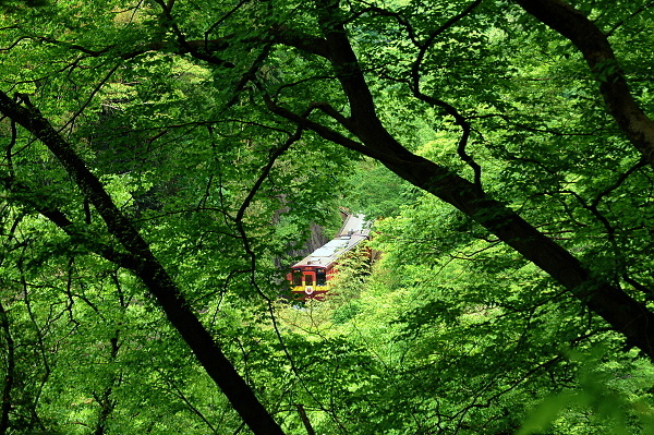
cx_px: 327
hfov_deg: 19.5
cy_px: 218
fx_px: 1906
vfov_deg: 13.0
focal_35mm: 105
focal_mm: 105
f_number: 7.1
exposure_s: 1/100
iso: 400
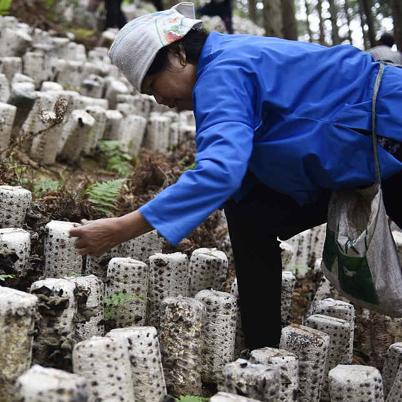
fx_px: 880
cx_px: 38
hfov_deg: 24.9
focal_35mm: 67
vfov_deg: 25.7
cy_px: 245
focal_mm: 42
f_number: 2.8
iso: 500
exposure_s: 1/160
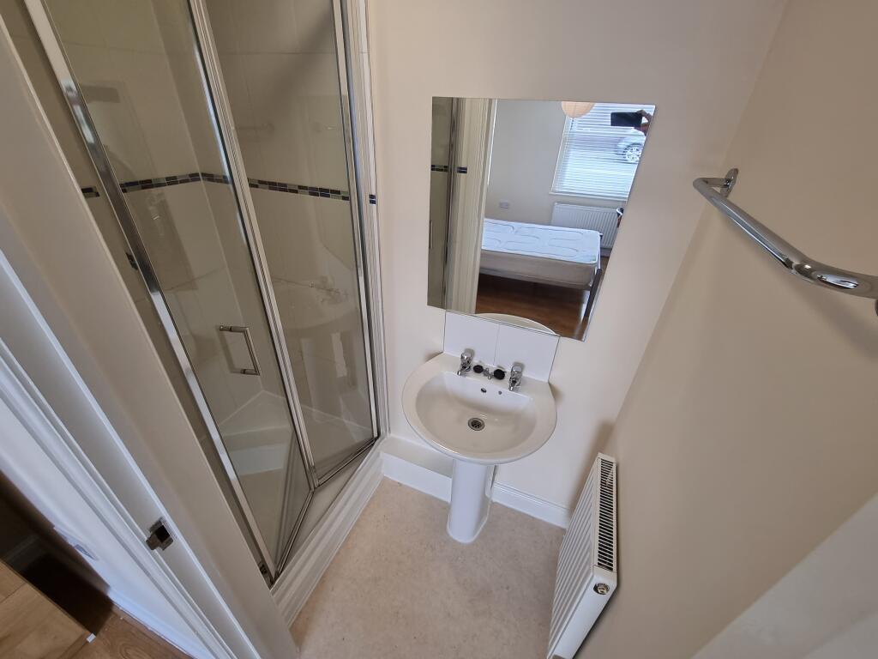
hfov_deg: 106.2
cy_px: 330
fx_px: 330
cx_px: 439
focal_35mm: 13
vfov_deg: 89.9
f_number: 2.2
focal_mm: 2.2
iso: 200
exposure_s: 1/50
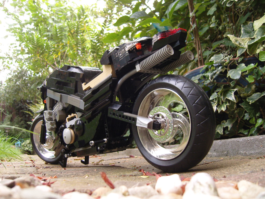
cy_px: 100
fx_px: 260
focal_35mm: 34
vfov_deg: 41.8
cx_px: 132
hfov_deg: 54.0
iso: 200
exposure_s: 1/30
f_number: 2.8
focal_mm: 7.3
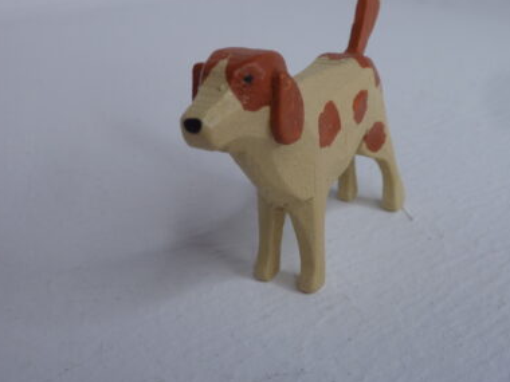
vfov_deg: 34.8
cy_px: 126
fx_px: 604
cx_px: 310
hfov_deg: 45.5
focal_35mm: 41
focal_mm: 5
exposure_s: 1/60
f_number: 3.4
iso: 80
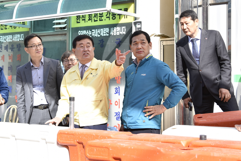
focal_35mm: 73
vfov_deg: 18.6
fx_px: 489
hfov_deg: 27.6
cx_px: 84
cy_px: 61
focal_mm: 40
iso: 100
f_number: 4.5
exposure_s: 1/250
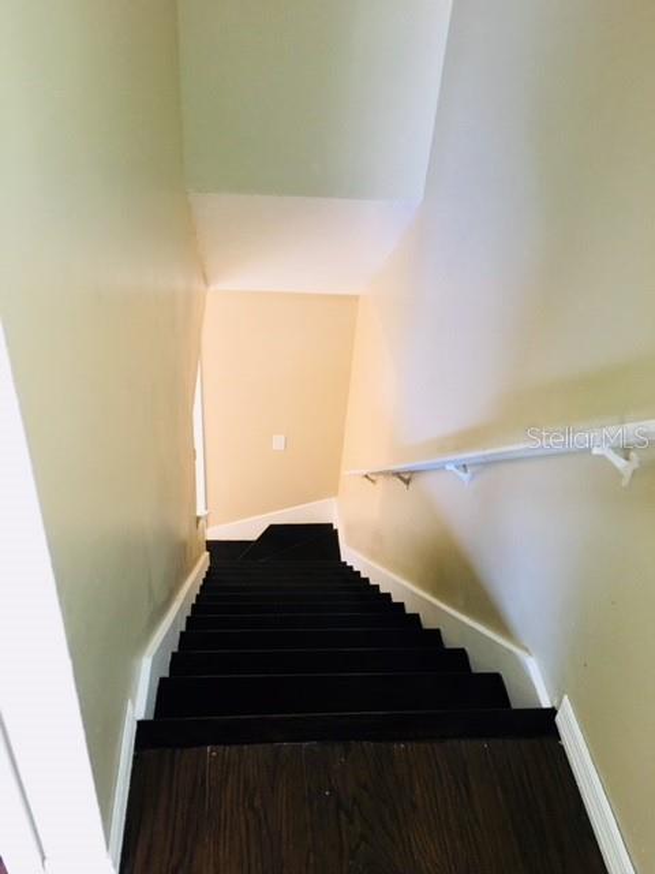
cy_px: 437
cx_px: 328
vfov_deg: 61.7
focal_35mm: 29
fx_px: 732
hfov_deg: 48.2
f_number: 2.2
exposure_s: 1/24
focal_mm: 4.15
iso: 200
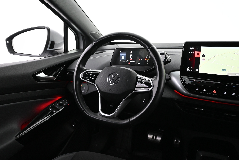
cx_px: 120
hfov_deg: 63.2
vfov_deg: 44.6
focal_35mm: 29
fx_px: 194
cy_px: 80
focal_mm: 19.5
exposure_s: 1/25
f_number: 3.8
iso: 1600
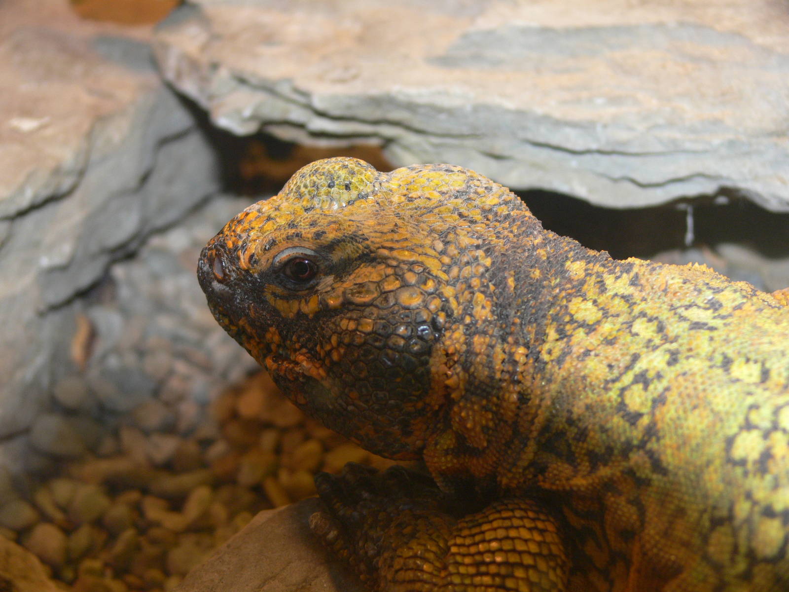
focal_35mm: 72
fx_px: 1641
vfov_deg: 20.4
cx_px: 394
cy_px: 296
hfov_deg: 27.0
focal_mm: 15.2
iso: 100
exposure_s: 1/30
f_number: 3.2
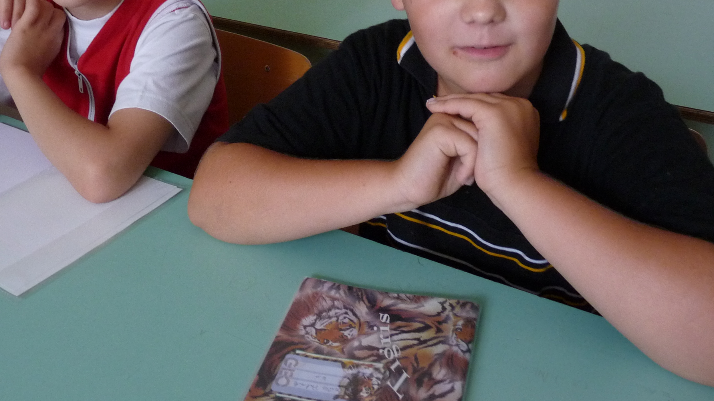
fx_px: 814
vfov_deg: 26.9
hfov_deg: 47.1
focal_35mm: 43
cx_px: 291
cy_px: 51
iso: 250
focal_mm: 4.8
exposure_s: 1/30
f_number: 2.8
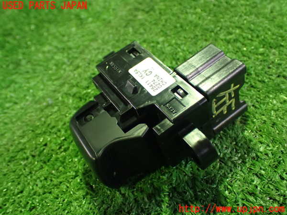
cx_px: 144
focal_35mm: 38
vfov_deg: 37.7
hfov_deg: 49.0
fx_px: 315
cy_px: 108
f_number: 2.7
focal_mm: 6.83
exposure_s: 1/40
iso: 1250
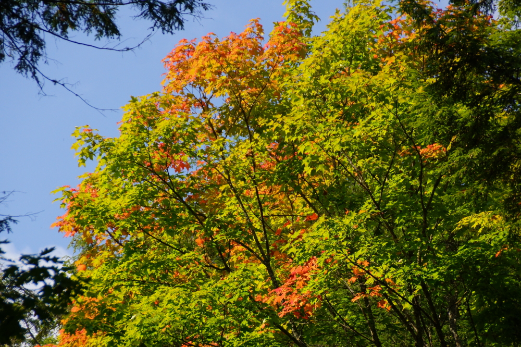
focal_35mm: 225
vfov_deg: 6.1
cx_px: 260
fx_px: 3255
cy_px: 174
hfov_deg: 9.2
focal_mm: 150
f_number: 5.6
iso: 250
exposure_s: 1/250
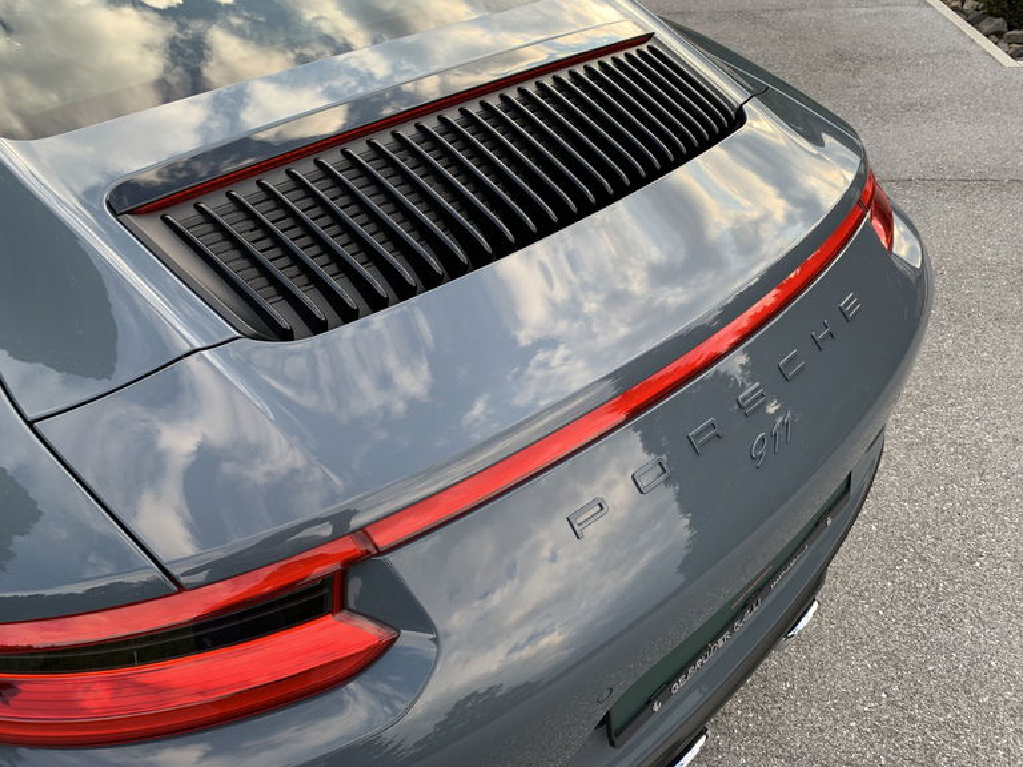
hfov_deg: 67.3
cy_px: 384
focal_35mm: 26
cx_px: 512
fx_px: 768
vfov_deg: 53.1
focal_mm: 4.25
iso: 25
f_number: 1.8
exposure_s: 1/121
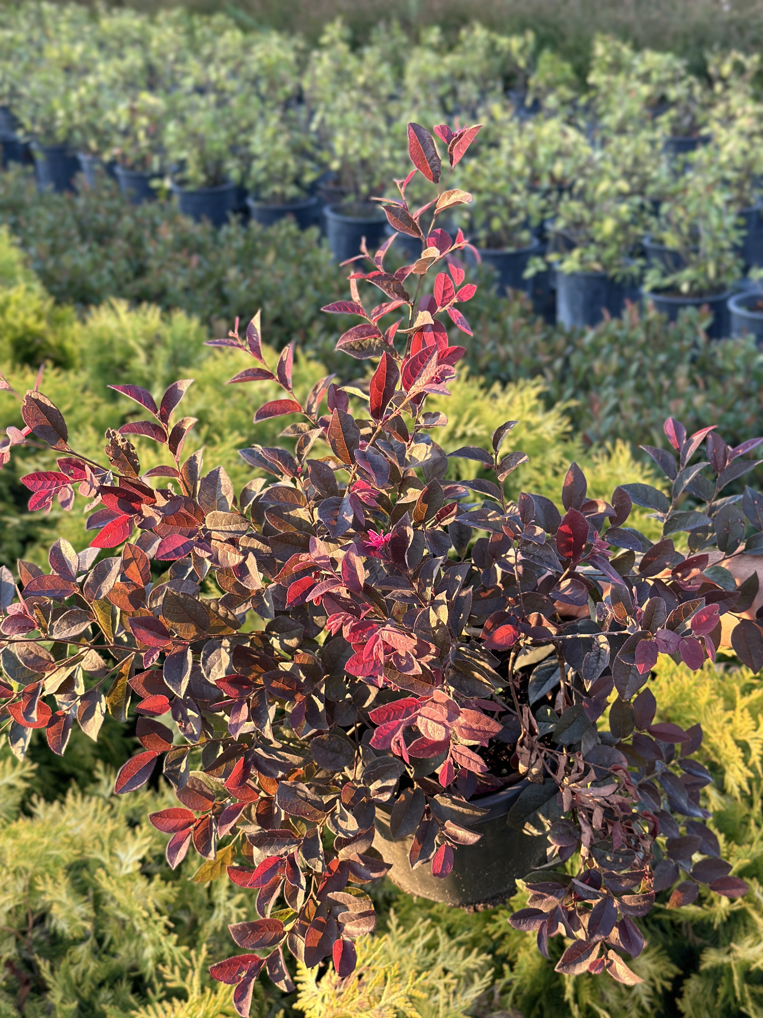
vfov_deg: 39.7
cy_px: 509
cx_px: 382
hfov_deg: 30.3
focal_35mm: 48
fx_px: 1411
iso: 100
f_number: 1.78
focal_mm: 6.86
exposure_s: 1/171
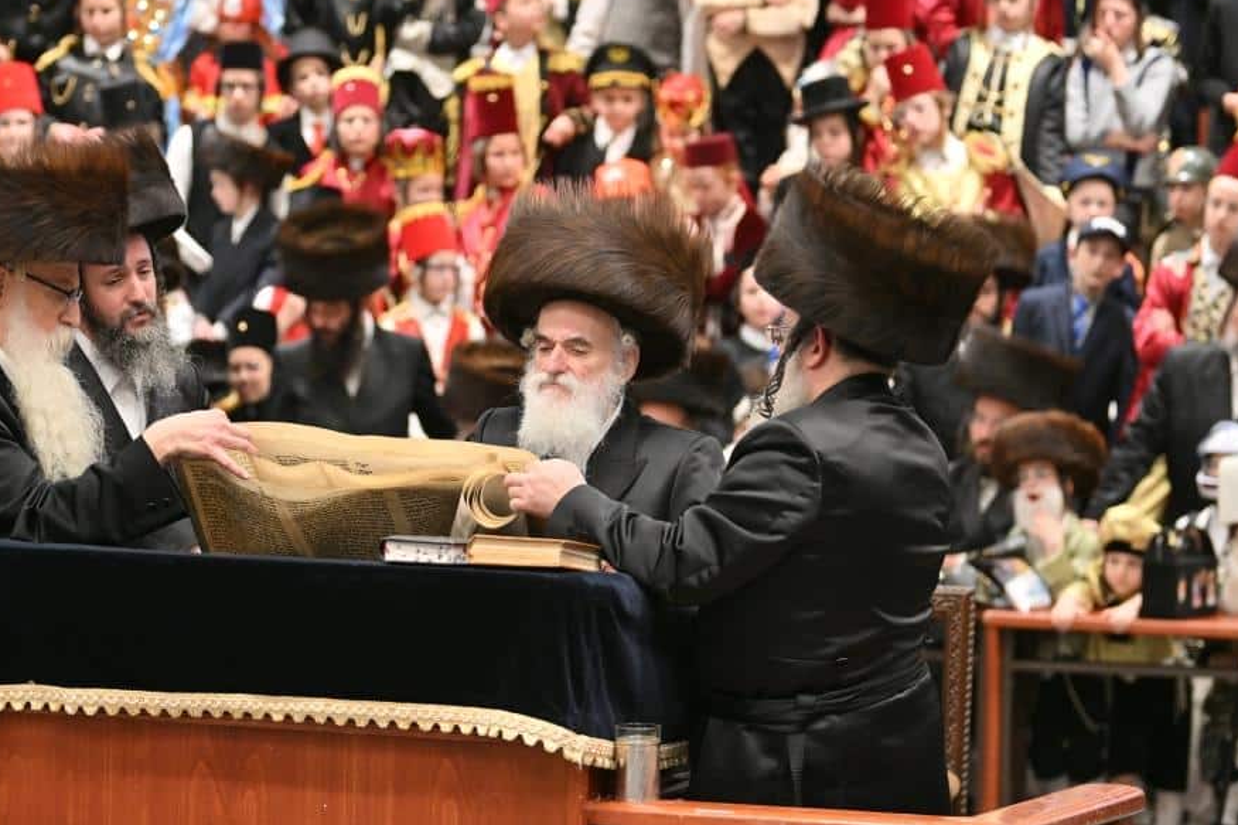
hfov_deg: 11.5
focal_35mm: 179
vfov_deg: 7.7
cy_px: 347
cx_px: 553
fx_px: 6154
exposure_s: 1/160
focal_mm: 102
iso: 160
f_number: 2.8
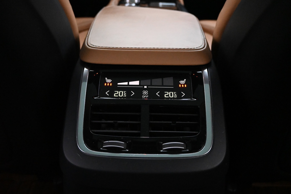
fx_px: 279
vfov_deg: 38.4
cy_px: 97
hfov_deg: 55.1
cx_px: 146
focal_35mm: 34
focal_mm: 23
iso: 9000
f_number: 4.2
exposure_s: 1/40
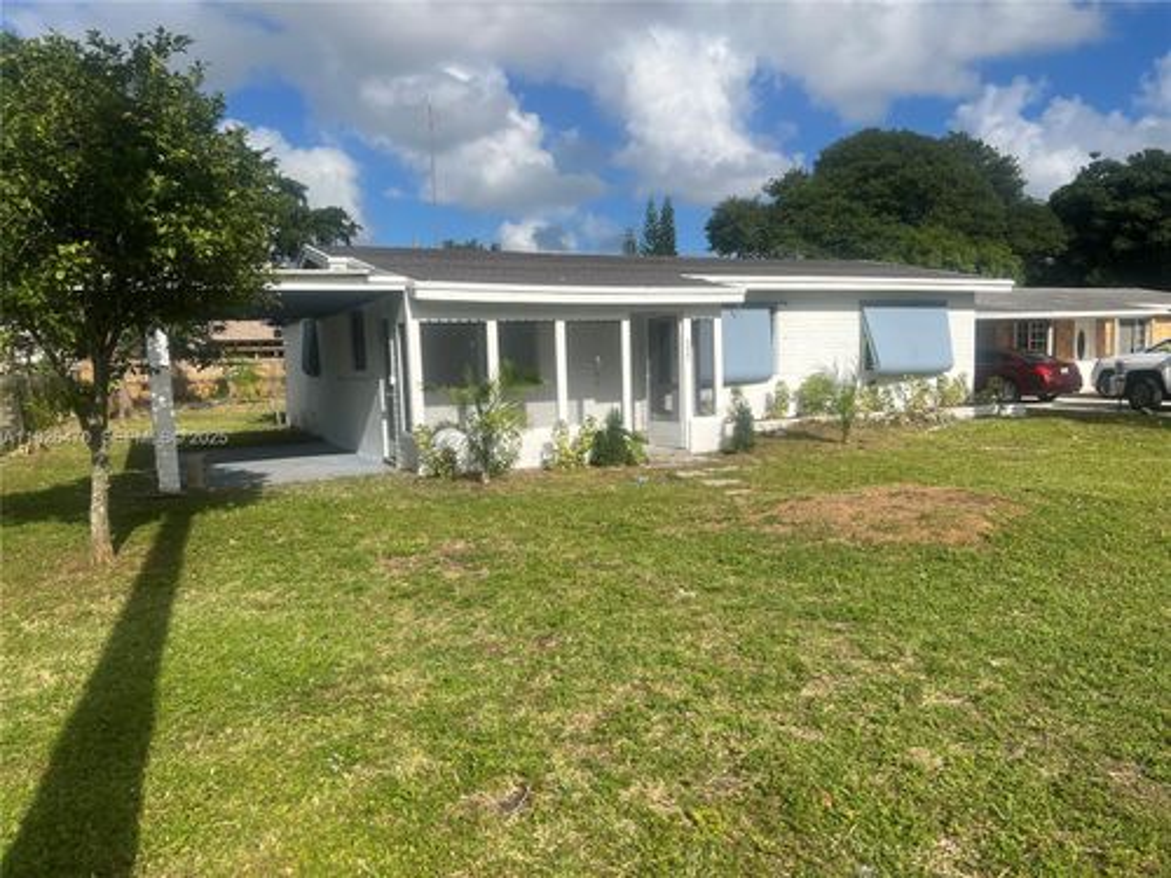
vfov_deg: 53.1
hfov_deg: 67.3
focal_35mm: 26
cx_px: 586
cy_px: 439
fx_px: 880
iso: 50
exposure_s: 1/6993
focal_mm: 5.7
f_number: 1.5
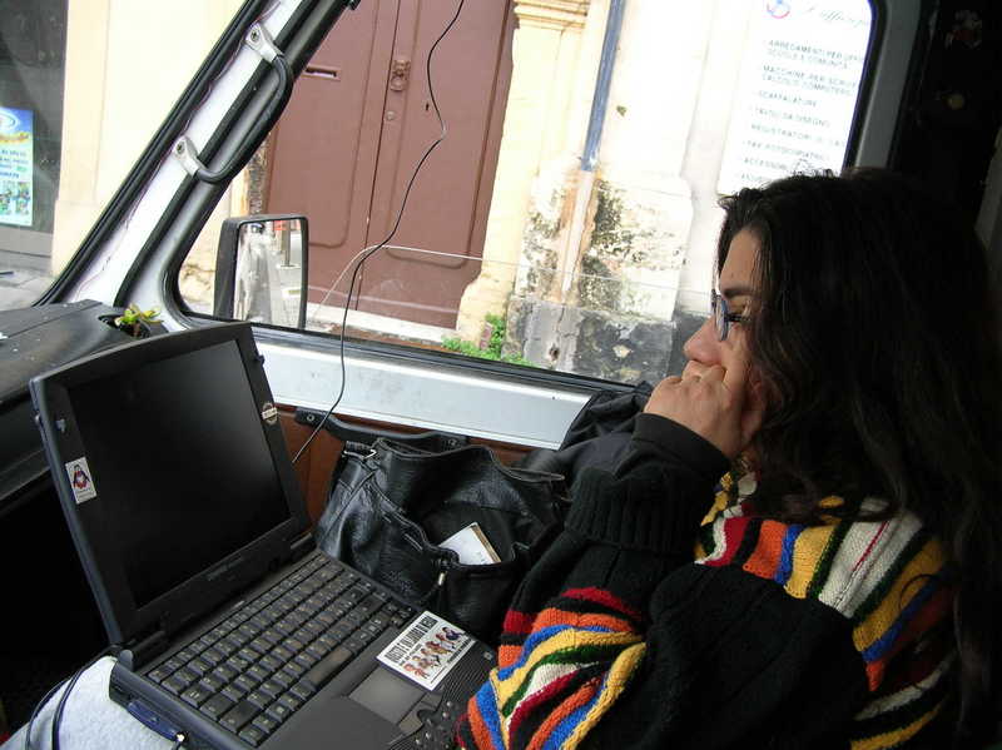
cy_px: 375
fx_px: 1041
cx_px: 501
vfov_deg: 39.6
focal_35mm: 36
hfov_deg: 51.4
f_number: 2.7
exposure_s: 1/30.1
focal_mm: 6
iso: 50
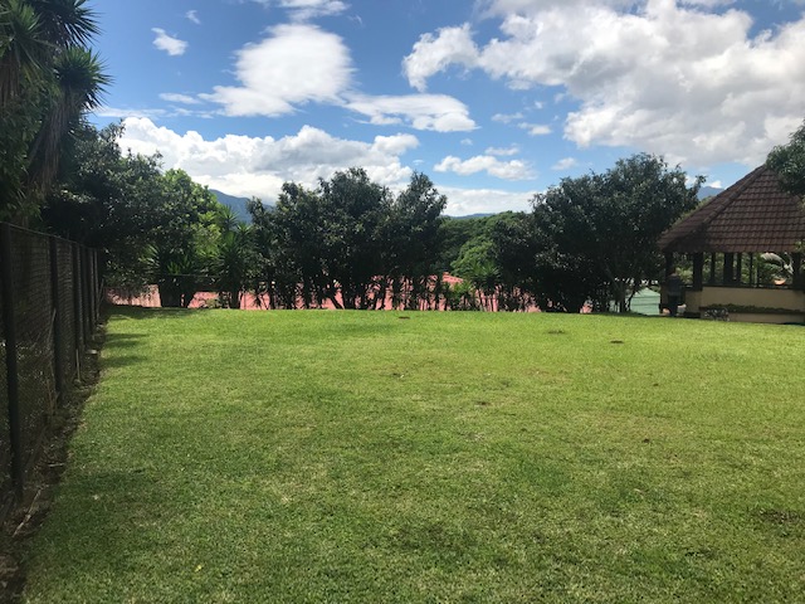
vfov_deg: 49.7
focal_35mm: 28
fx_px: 651
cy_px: 302
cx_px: 402
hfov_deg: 63.4
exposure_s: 1/3300
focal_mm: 3.99
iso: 20
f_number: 1.8
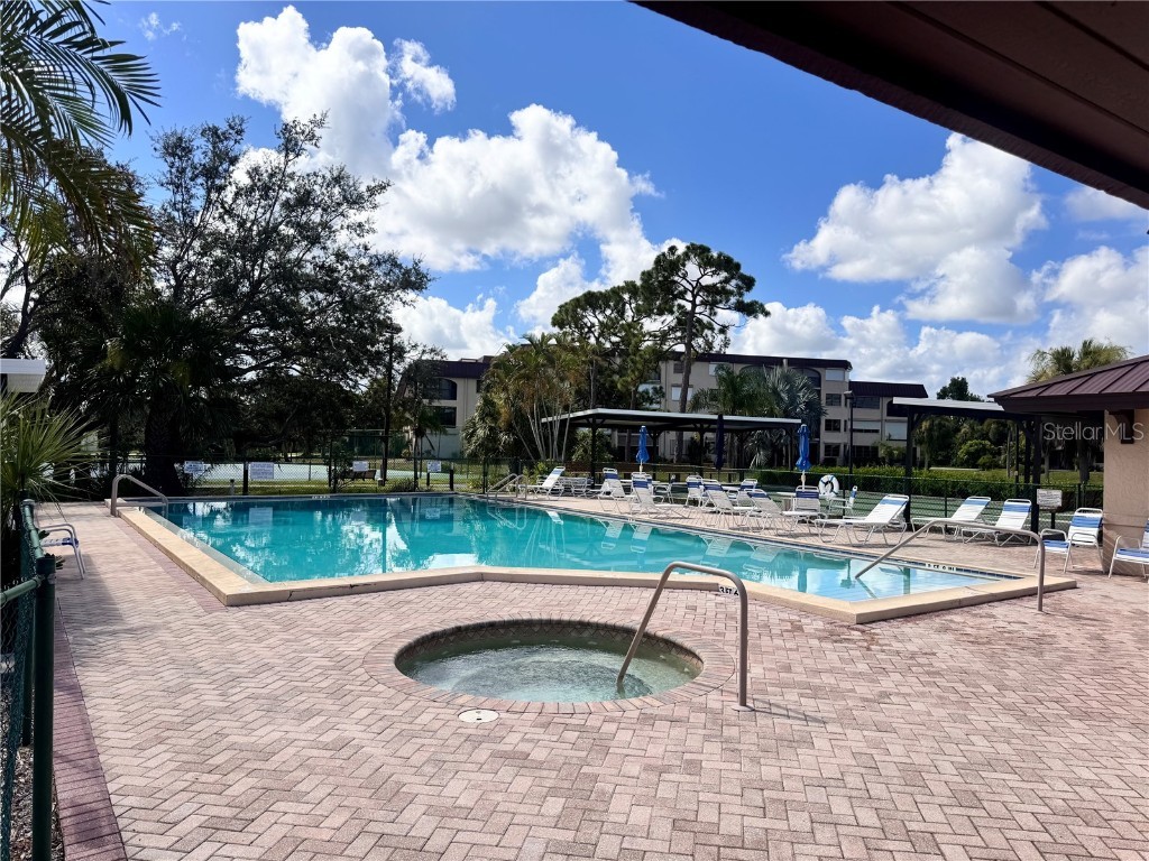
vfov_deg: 56.8
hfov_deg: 71.6
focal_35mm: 24
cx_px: 574
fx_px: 797
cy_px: 430
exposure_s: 1/7092
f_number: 1.78
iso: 80
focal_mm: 6.76
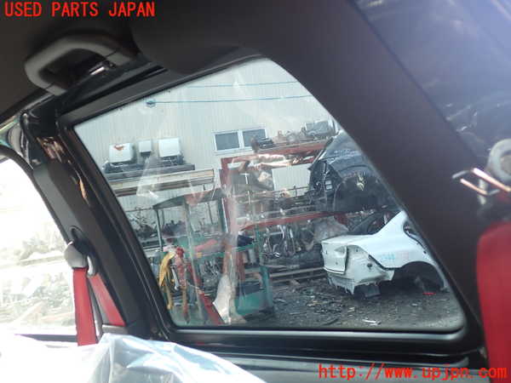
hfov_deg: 60.0
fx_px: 443
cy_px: 192
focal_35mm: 30
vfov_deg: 46.8
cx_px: 256
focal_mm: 5.4
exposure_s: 1/60
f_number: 2.3
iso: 200
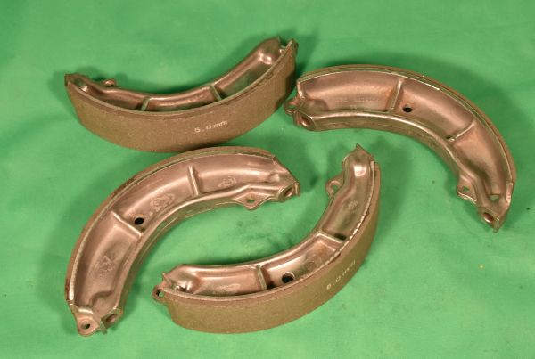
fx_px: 894
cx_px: 268
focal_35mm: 60
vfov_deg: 22.7
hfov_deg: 33.3
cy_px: 180
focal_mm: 40
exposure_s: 1/60
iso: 400
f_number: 14
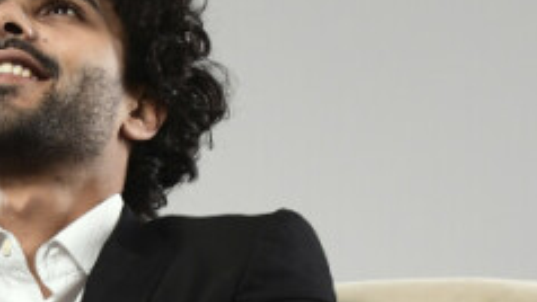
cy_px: 753
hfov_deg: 11.6
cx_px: 140
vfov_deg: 6.2
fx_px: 2635
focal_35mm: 185
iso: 400
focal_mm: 35
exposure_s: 1/125
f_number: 5.6
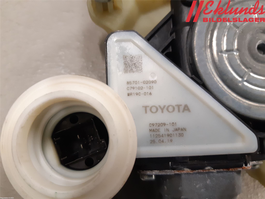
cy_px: 100
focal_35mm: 26
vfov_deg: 53.1
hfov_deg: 67.3
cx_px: 132
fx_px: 199
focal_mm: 3.93
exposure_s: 1/50
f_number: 1.7
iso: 250
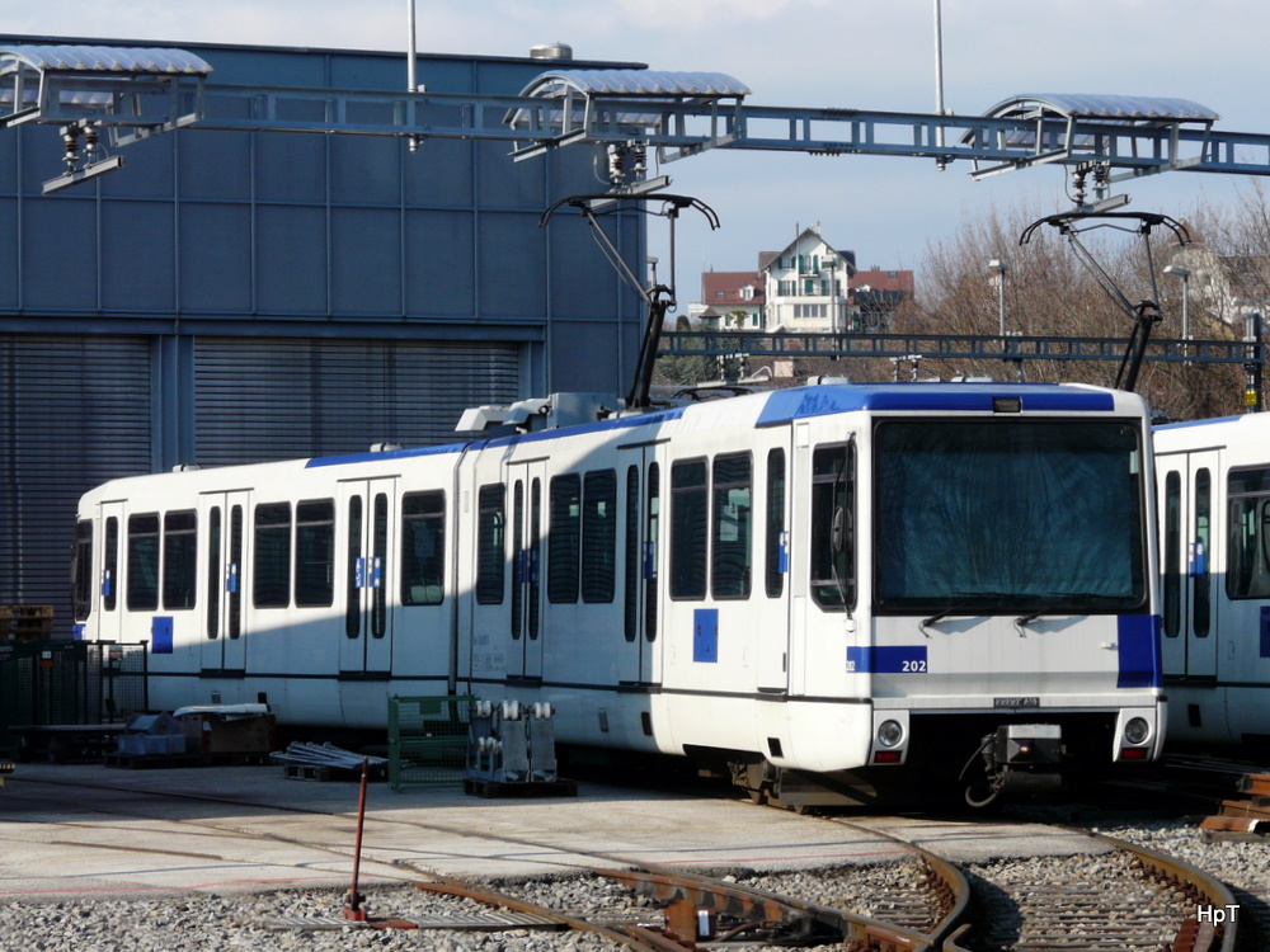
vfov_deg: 10.7
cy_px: 476
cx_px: 635
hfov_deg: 14.3
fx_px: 5063
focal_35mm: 138
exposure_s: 1/400
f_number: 5.6
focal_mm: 22.6
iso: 100
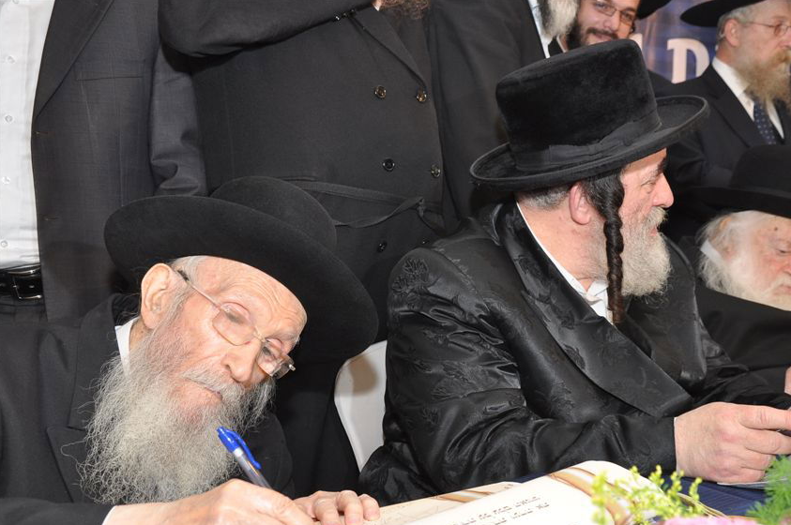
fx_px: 1119
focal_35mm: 51
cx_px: 476
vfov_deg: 26.4
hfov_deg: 38.8
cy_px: 315
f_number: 6.3
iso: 500
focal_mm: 28
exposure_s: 1/60
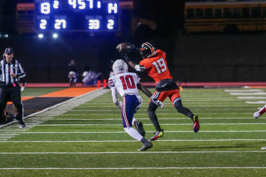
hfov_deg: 14.4
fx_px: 1056
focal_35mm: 143
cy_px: 88
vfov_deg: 9.6
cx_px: 133
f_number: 4
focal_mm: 143
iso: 6400
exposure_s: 1/640
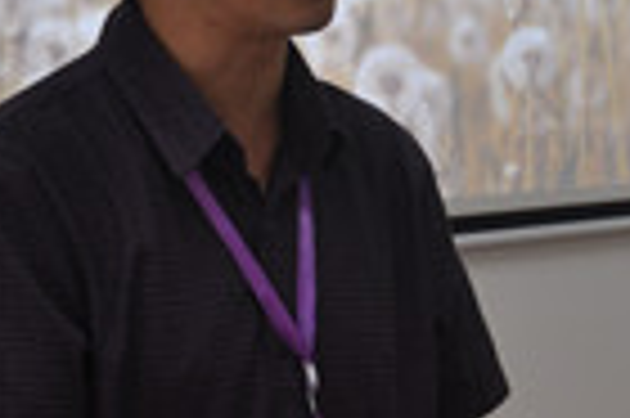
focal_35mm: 134
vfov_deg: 10.2
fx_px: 2338
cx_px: 441
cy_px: 18
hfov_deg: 15.3
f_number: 4
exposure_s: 1/15
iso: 200
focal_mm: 25
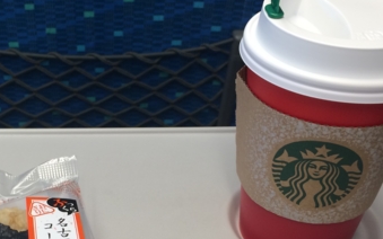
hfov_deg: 34.3
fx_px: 606
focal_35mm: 58
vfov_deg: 22.1
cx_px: 94
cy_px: 194
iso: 50
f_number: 2.2
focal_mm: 4.15
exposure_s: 1/30
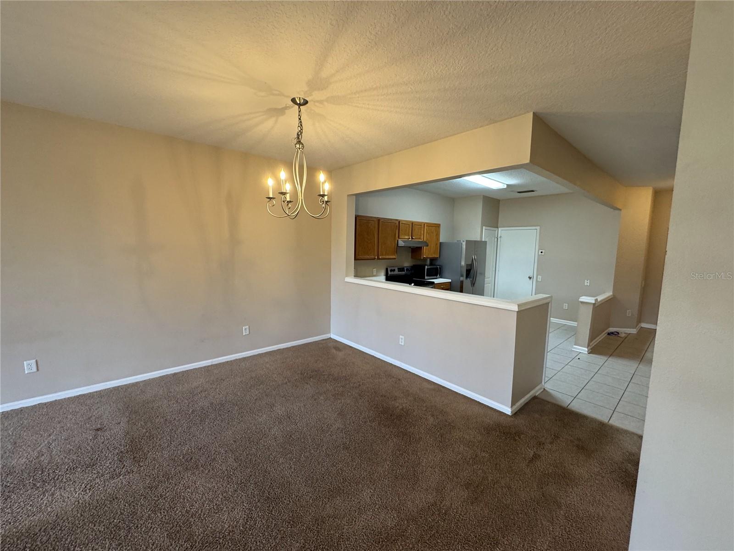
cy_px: 276
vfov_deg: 85.7
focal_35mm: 14
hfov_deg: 102.1
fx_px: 297
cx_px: 367
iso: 200
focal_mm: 2.22
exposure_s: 1/60
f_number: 2.2
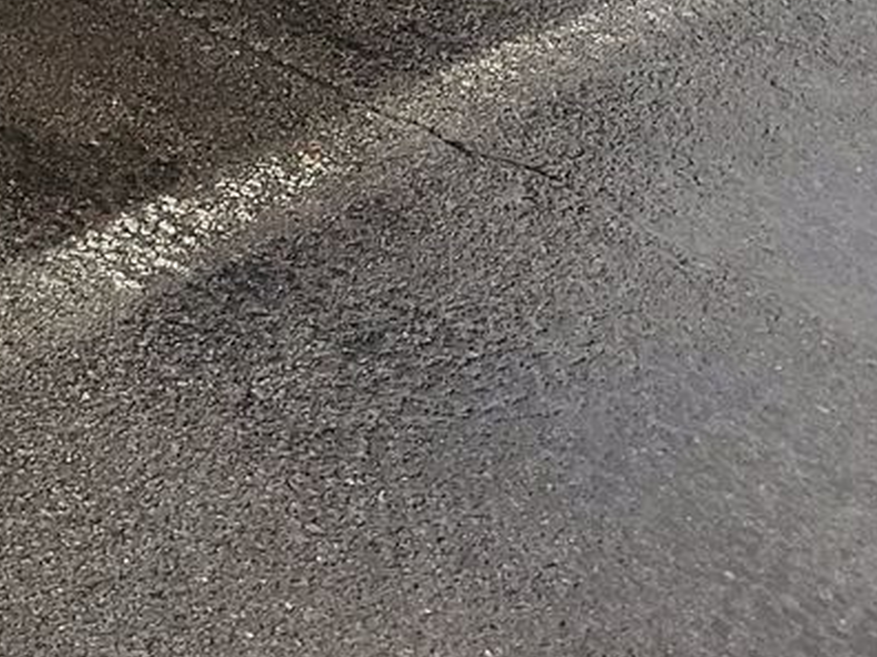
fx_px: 2458
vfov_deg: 13.3
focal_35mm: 97
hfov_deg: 16.0
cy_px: -619
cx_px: -848
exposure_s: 1/120
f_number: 1.8
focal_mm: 6.7
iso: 64
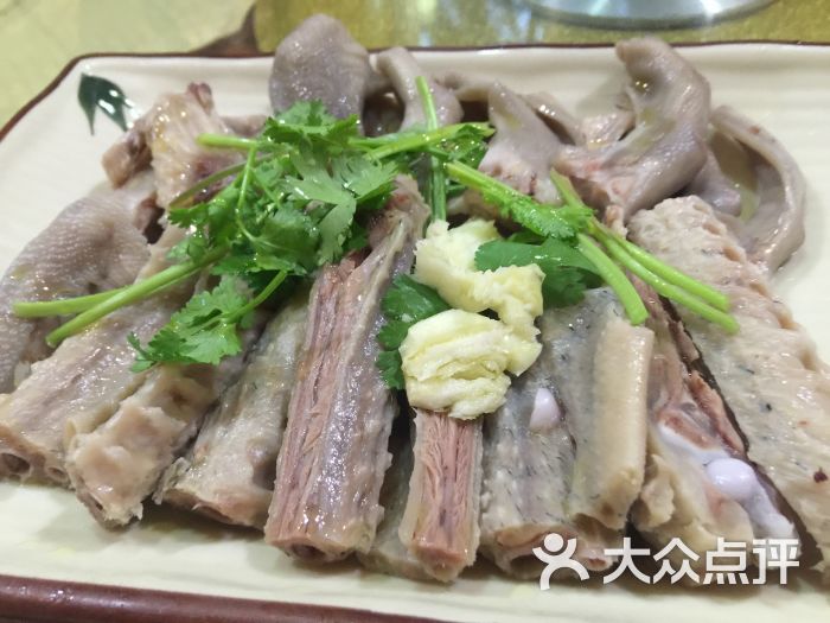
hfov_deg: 61.7
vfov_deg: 48.2
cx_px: 415
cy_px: 312
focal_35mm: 29
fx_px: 695
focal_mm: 4.15
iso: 100
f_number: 2.2
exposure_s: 1/10
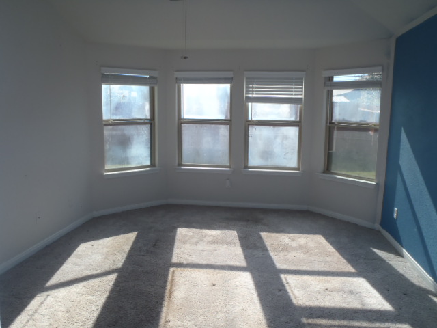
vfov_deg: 49.7
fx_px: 353
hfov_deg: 63.4
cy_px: 164
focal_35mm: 28
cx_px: 218
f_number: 3.9
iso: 100
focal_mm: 5
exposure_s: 1/250
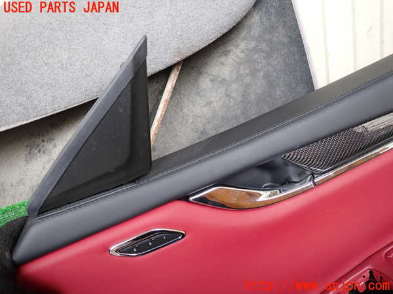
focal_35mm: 25
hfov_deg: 69.4
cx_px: 196
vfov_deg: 54.9
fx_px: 284
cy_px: 147
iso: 200
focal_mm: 4.5
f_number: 2
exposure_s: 1/60
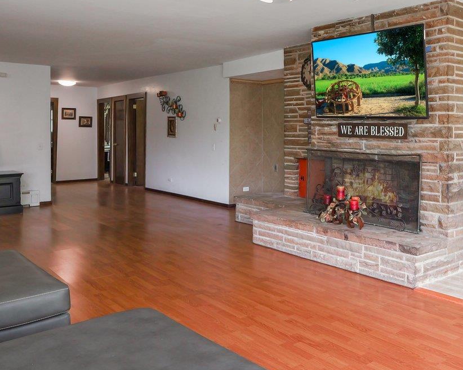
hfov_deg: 51.7
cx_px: 315
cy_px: 130
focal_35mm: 34
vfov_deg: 42.9
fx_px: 466
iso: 800
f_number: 2.8
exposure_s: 1/80
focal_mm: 7
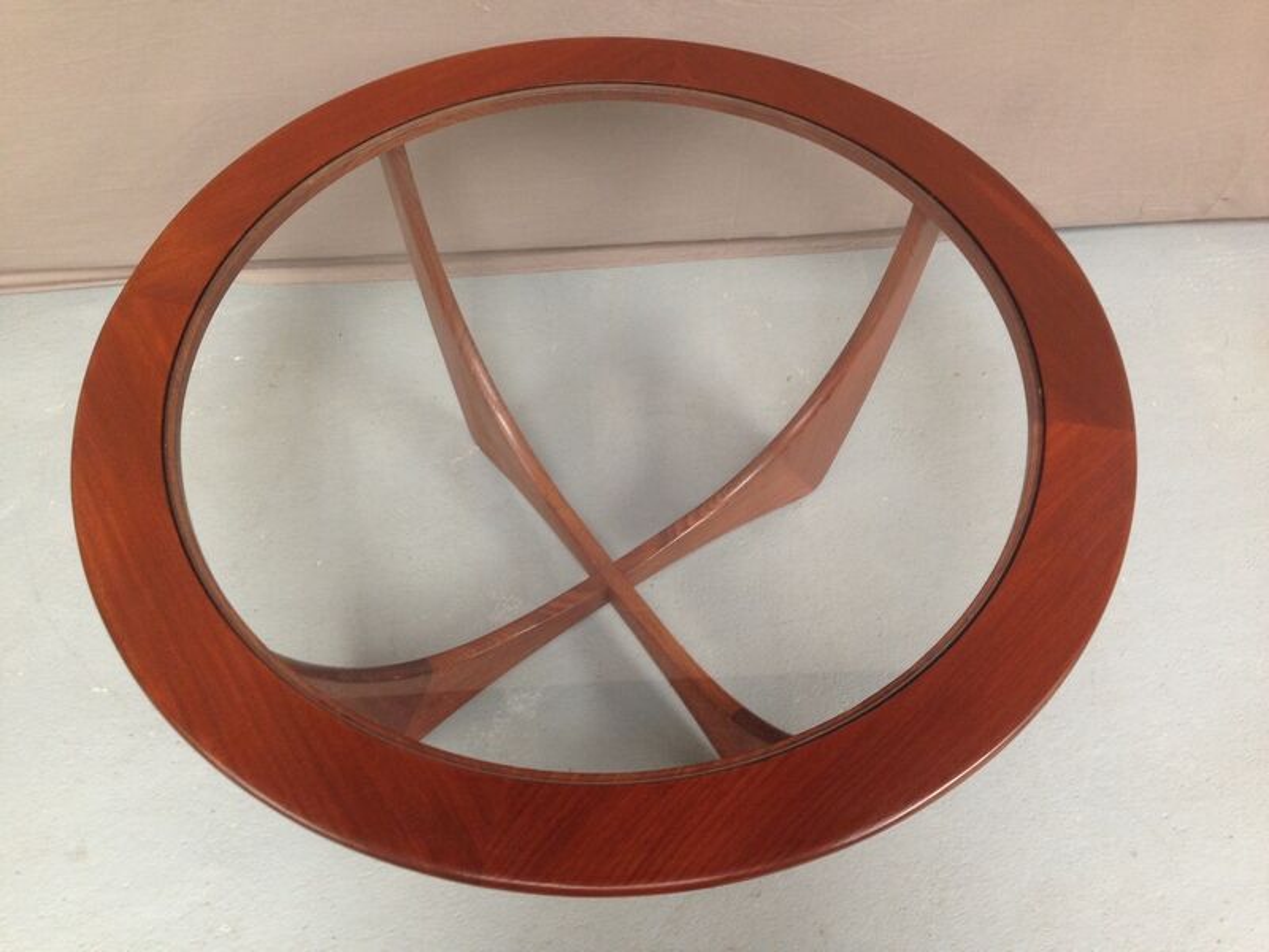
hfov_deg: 55.4
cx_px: 634
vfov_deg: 42.9
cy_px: 476
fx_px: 1210
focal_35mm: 33
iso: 100
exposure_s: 1/20
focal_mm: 4.12
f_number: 2.4
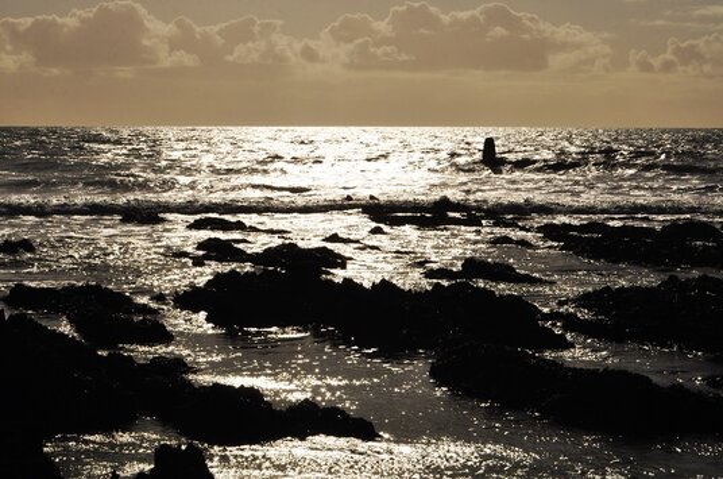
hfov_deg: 24.7
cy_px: 240
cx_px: 362
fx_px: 1653
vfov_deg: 16.5
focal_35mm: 82
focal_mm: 55
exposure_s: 1/1250
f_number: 18
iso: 320
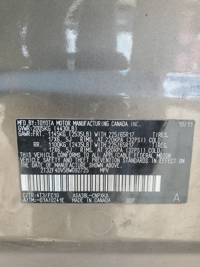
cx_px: 100
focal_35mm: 26
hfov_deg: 53.1
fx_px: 200
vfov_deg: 67.3
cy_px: 134
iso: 50
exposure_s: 1/233
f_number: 1.5
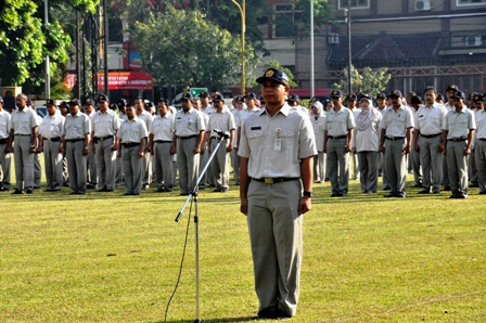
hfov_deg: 13.0
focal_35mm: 158
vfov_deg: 8.7
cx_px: 243
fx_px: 2125
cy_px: 162
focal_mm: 105
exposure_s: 1/1600
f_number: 10
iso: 1600
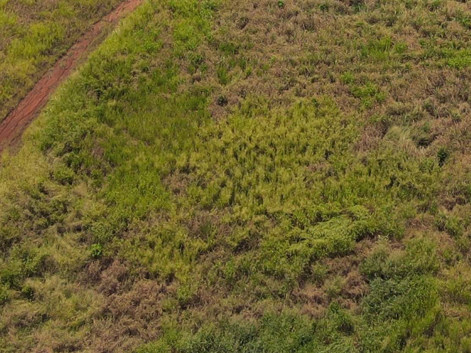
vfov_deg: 15.0
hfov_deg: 22.0
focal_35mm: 86
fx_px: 1170
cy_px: -272
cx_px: 466
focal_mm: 4.5
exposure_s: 1/640
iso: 100
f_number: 2.8
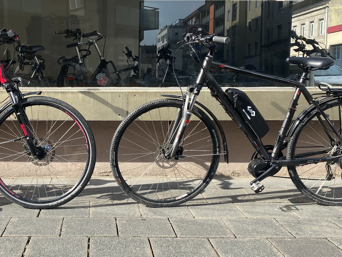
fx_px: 454
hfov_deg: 40.3
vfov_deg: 31.5
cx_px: 94
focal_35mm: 46
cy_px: 126
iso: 32
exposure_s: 1/1287
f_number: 1.8
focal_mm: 4.25
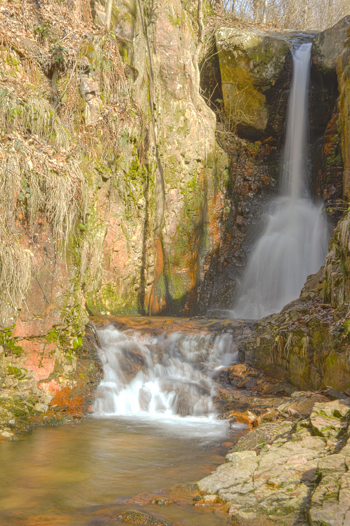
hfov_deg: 23.7
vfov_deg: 35.1
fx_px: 833
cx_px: 175
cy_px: 263
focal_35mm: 57
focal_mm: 38
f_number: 22
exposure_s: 1/3
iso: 100
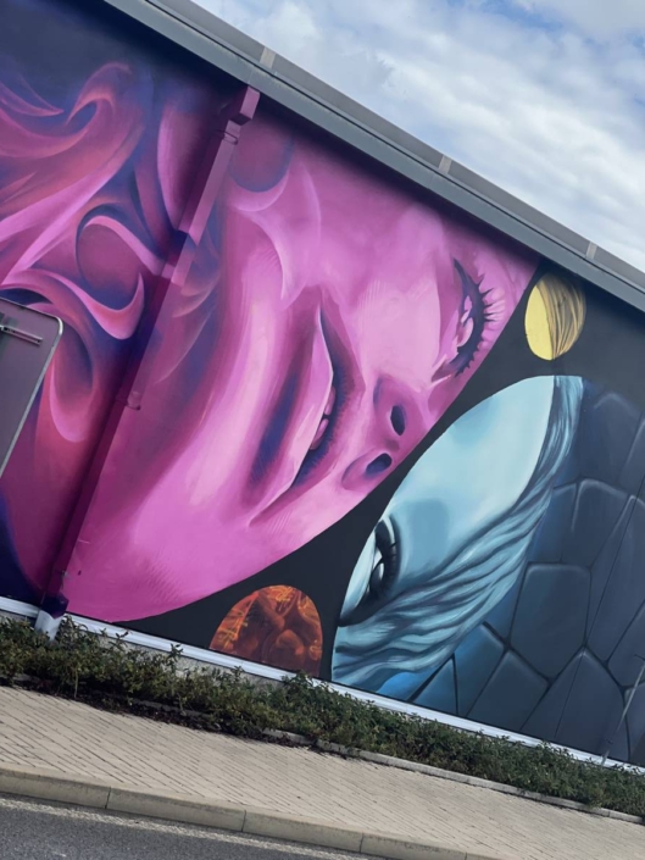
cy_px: 430
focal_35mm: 77
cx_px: 322
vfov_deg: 25.3
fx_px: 1912
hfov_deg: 19.1
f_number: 2.8
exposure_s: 1/361
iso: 32
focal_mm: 9
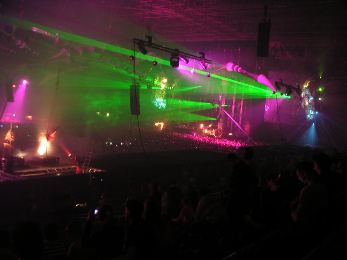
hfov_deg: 49.0
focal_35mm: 38
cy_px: 130
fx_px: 381
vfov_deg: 37.7
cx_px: 174
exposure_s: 1/1.6
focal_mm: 6
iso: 100
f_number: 2.8
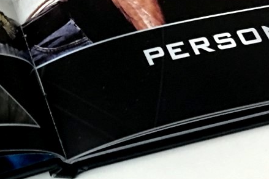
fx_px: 739
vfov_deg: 13.6
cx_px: 9
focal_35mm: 99
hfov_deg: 20.1
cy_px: -11
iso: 80
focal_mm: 4.15
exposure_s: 1/10
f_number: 2.2
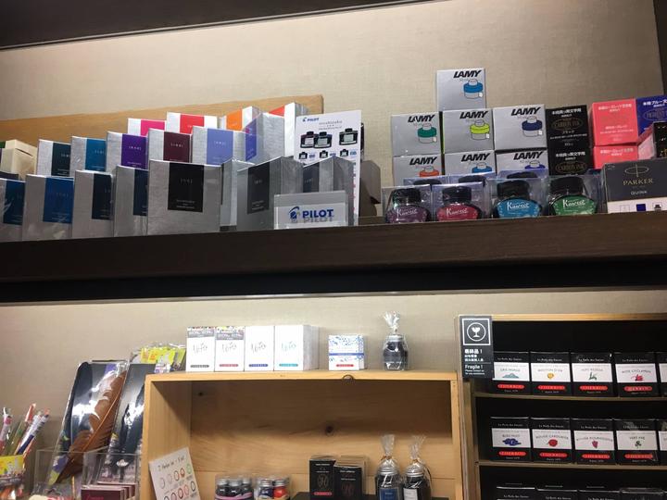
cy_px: 250
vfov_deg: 48.2
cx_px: 334
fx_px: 559
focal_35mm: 29
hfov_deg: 61.7
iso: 32
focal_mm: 4.15
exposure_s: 1/33
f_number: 2.2
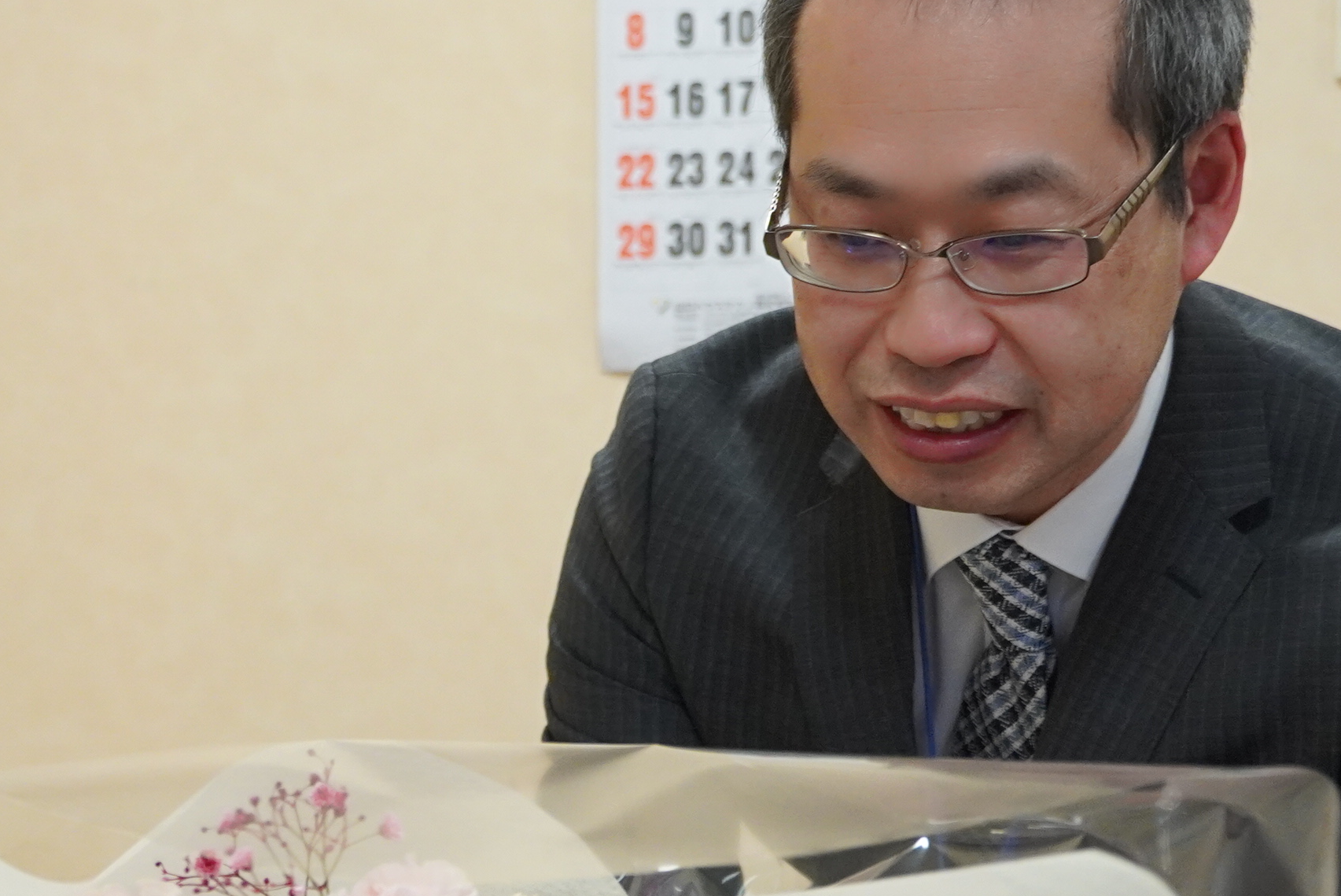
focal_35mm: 93
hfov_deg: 21.5
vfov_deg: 14.6
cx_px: 247
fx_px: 3475
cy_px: 780
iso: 1600
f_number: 4
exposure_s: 1/160
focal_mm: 25
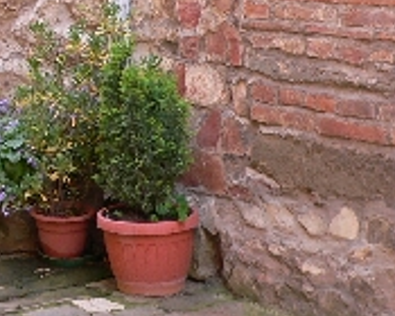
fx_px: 1718
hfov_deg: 12.7
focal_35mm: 147
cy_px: -63
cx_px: -126
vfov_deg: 10.3
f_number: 2.8
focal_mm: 9.2
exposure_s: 1/80
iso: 200
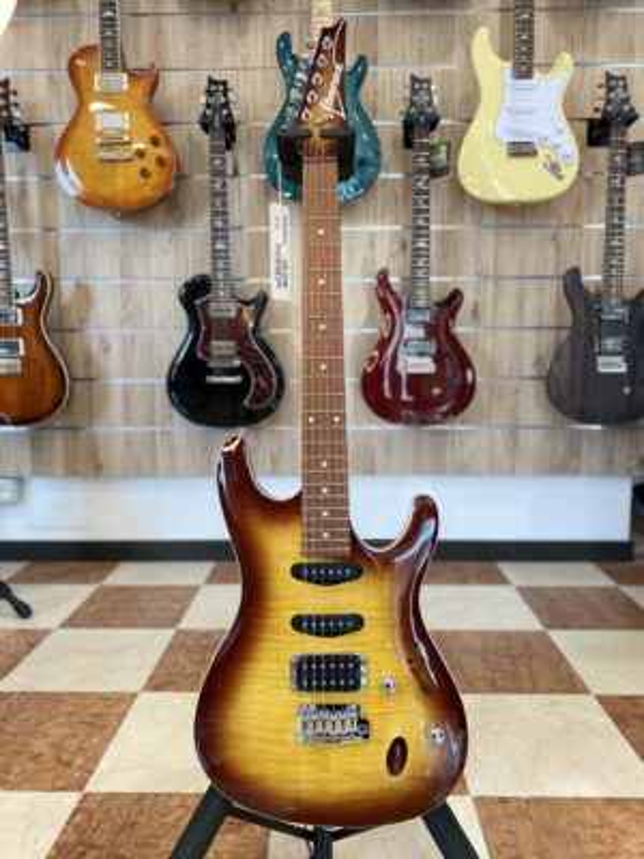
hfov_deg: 53.1
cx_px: 322
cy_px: 430
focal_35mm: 26
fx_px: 645
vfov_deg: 67.3
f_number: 1.8
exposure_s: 1/100
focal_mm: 4.25
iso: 80
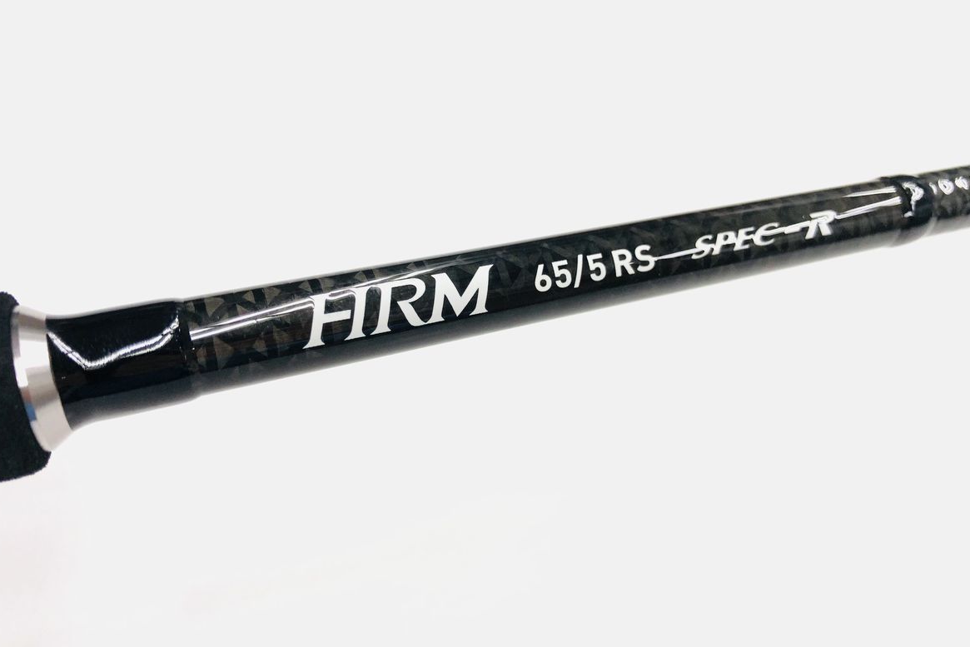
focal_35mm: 30
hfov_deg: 61.9
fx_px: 808
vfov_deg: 43.6
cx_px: 488
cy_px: 316
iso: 32
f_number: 1.8
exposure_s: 1/100
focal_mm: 4
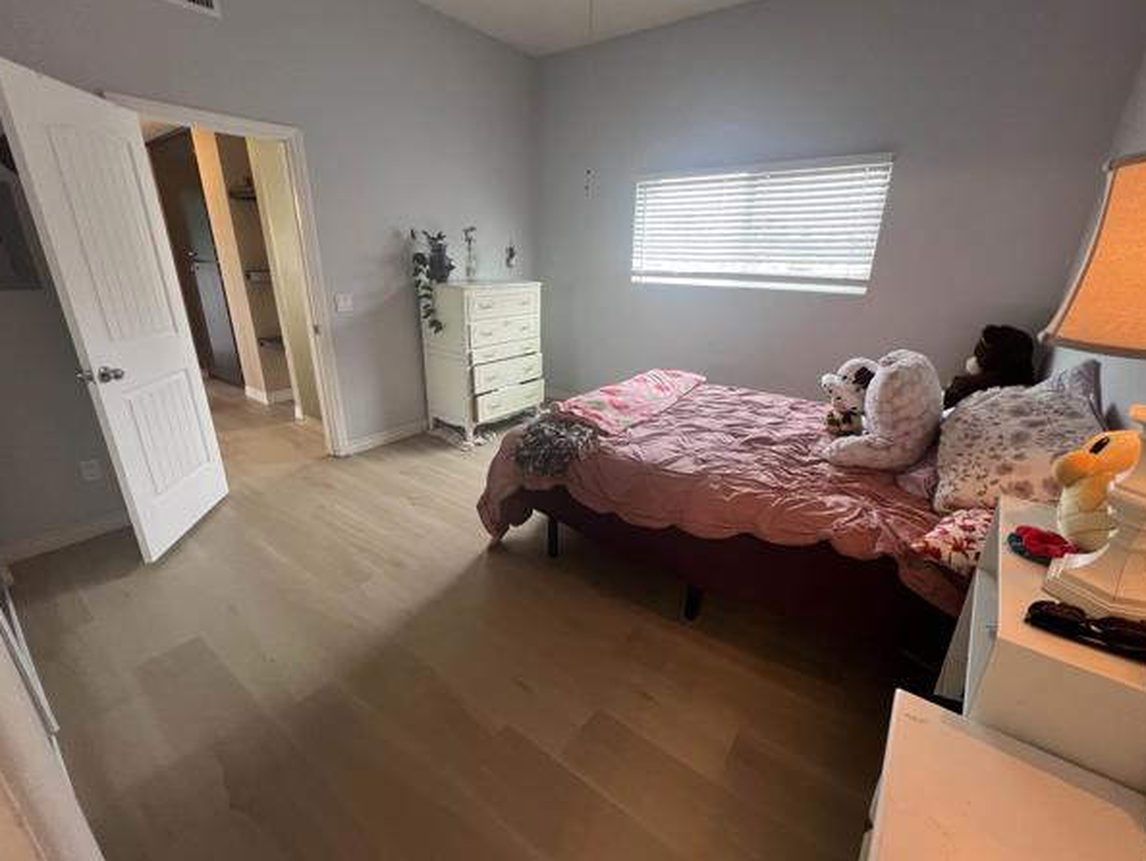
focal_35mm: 14
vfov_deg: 85.7
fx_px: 464
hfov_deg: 102.0
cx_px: 569
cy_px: 430
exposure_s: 1/60
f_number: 1.8
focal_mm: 1.57
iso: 200
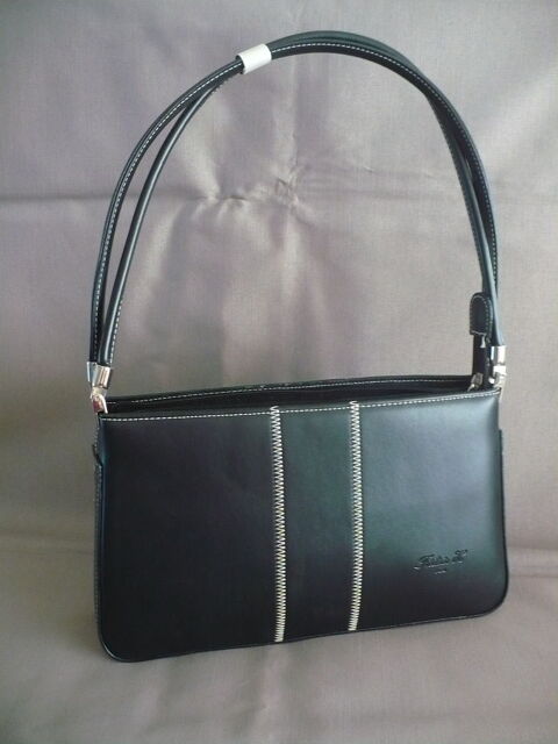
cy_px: 372
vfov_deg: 50.1
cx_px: 279
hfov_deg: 38.7
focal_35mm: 37
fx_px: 795
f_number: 2.8
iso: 400
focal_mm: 6.1
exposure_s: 1/10
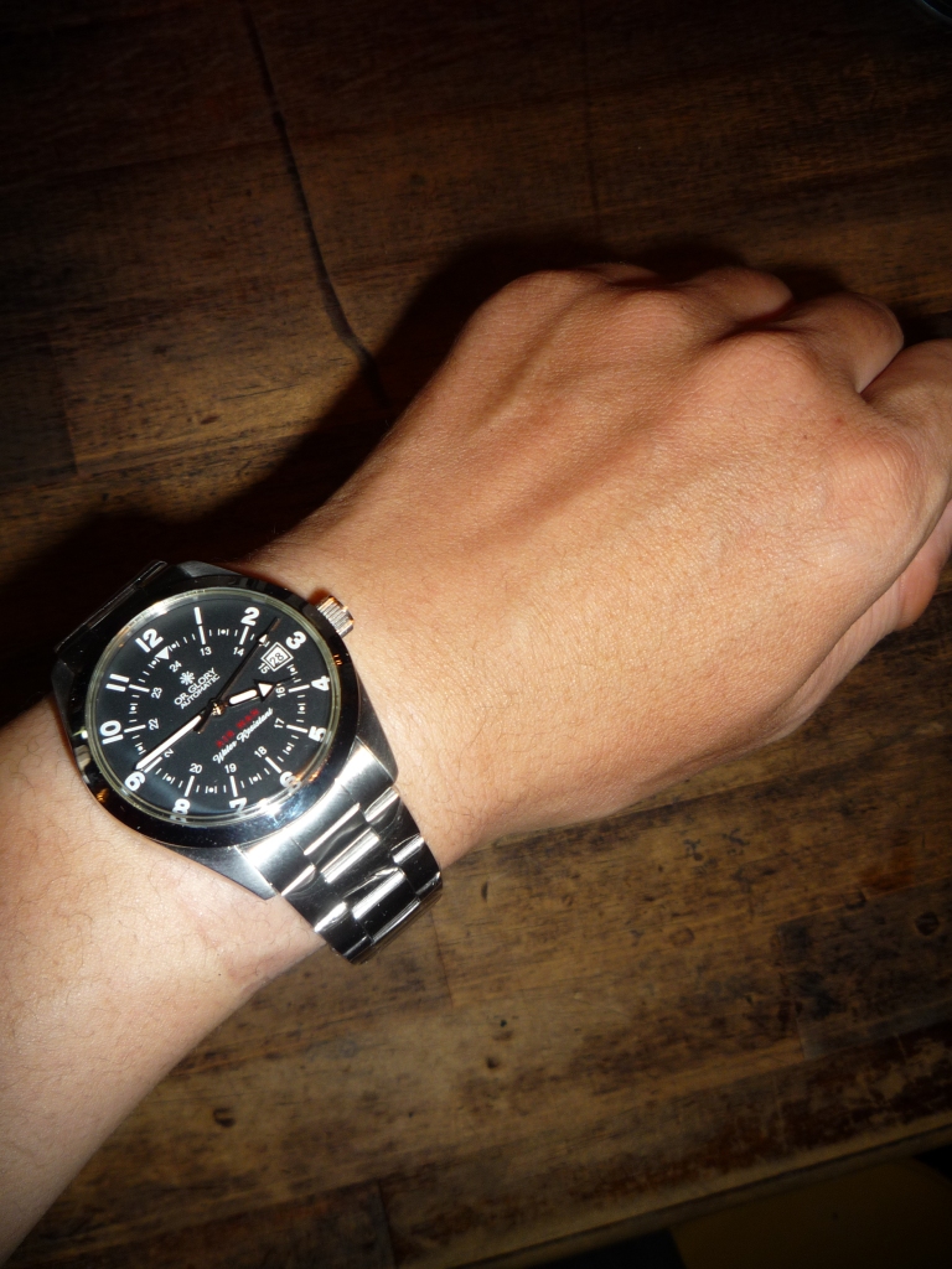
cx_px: 476
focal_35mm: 30
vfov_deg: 60.0
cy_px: 634
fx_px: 1100
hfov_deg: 46.8
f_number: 4
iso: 100
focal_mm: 5.2
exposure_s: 1/30
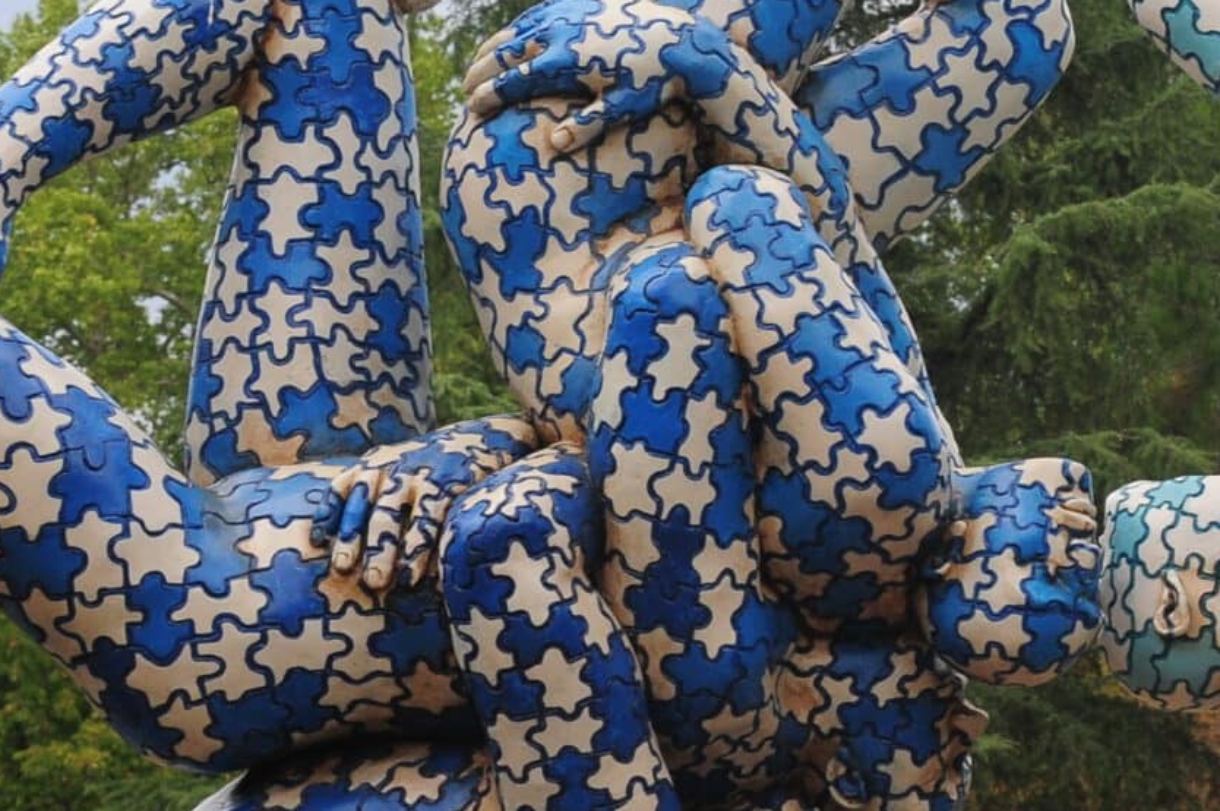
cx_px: 1104
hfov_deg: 11.7
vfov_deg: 7.8
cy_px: 397
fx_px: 5924
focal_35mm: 175
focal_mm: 38
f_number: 8
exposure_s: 1/200
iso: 400
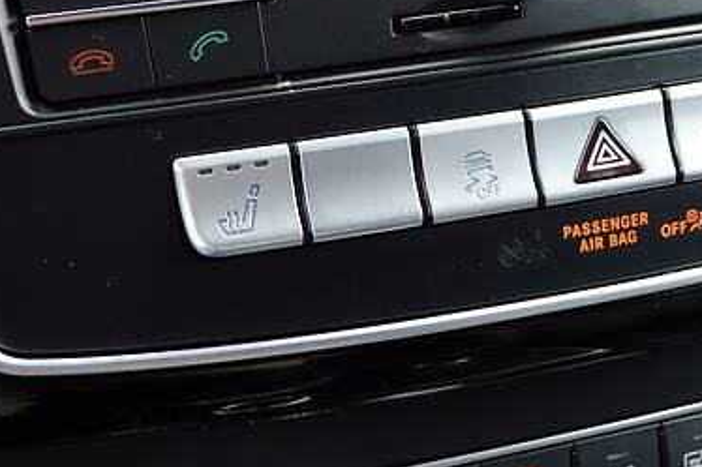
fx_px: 2124
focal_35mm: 109
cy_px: 21
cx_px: 467
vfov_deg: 12.4
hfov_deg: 18.7
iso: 400
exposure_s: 1/60
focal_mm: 34
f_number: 5
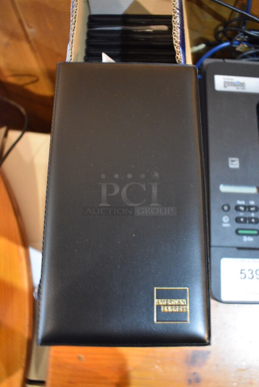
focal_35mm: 27
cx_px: 130
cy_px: 194
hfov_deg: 48.0
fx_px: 291
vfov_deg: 67.3
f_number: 3.5
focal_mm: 18
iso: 3200
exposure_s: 1/8
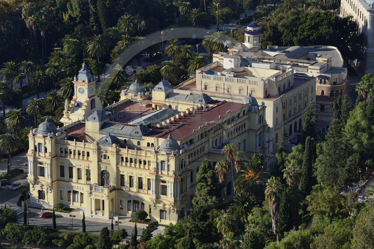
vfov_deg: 10.2
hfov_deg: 15.2
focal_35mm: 135
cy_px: 124
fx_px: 1402
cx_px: 187
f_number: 11
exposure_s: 1/250
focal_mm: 135
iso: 200
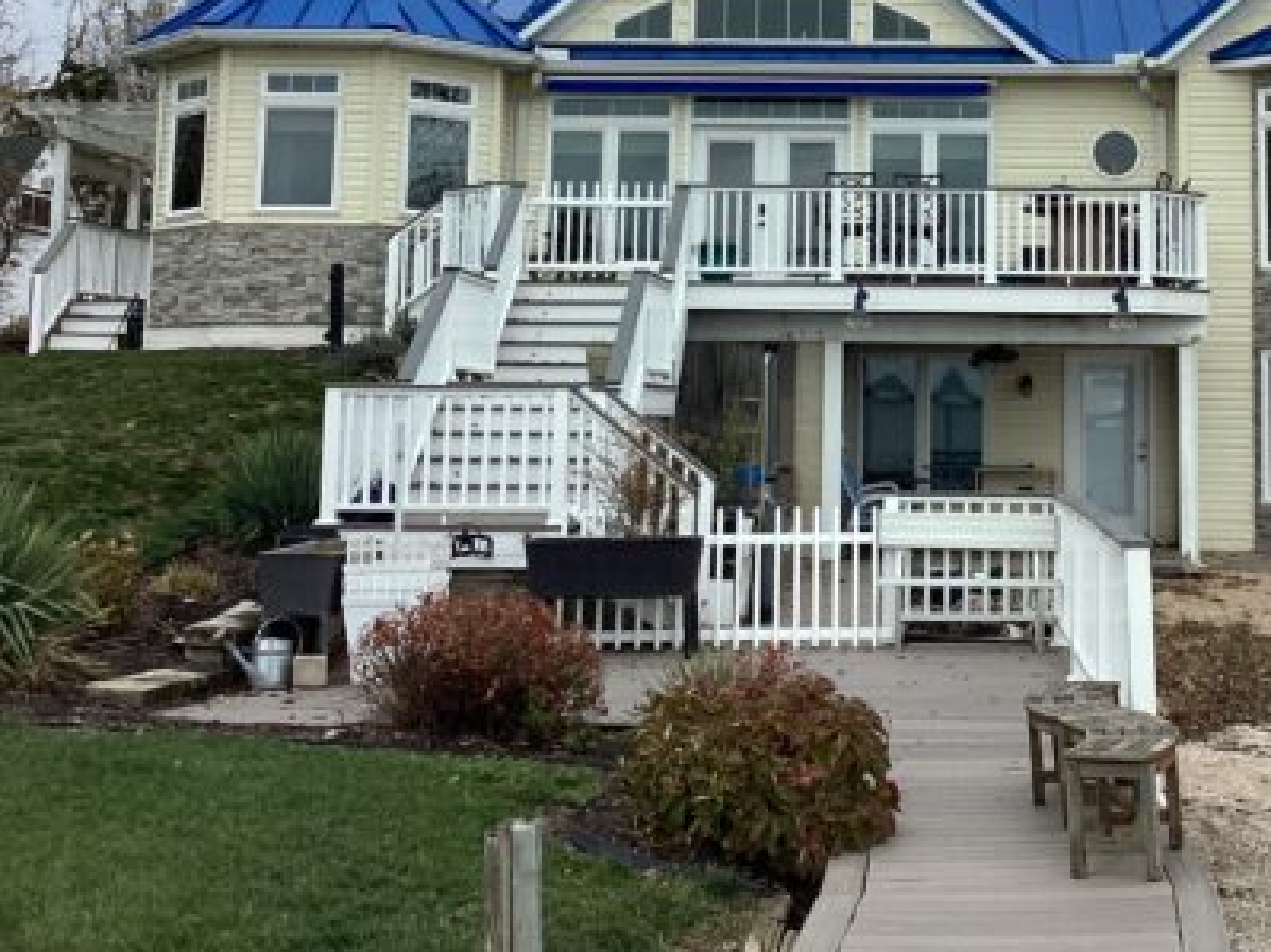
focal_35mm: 56
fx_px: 2056
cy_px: 143
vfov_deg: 25.5
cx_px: 943
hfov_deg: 33.7
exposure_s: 1/321
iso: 25
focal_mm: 3.3
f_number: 2.4
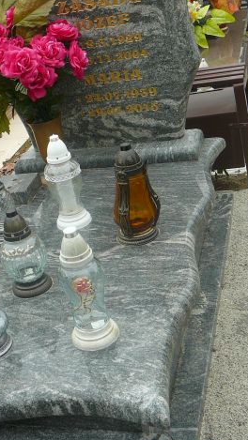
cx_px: 82
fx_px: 608
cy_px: 208
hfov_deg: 23.0
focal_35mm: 52
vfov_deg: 39.8
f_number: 2.8
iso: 80
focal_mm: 5.2
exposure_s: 1/80
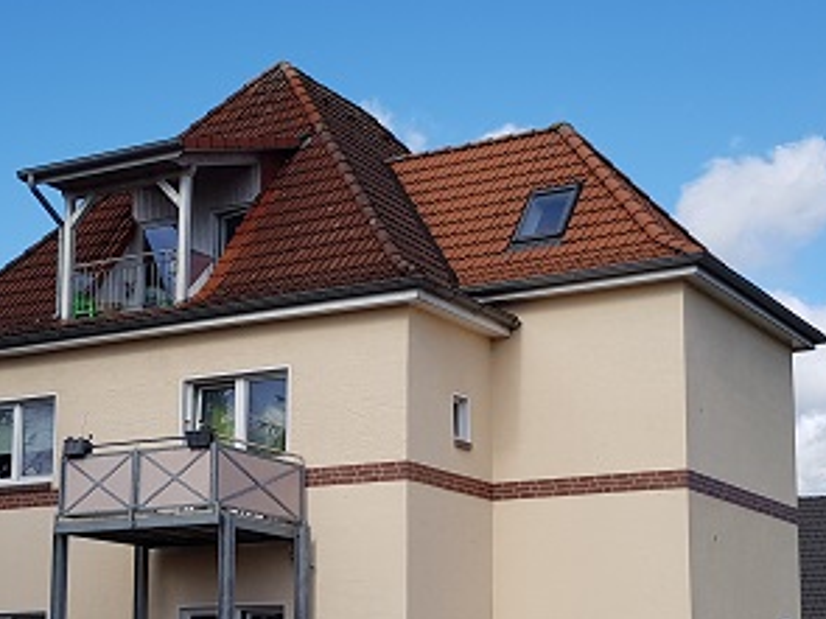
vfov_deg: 22.0
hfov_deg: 29.4
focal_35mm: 66
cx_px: 344
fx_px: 1574
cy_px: 479
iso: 40
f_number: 1.7
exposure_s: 1/1700
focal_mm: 4.2
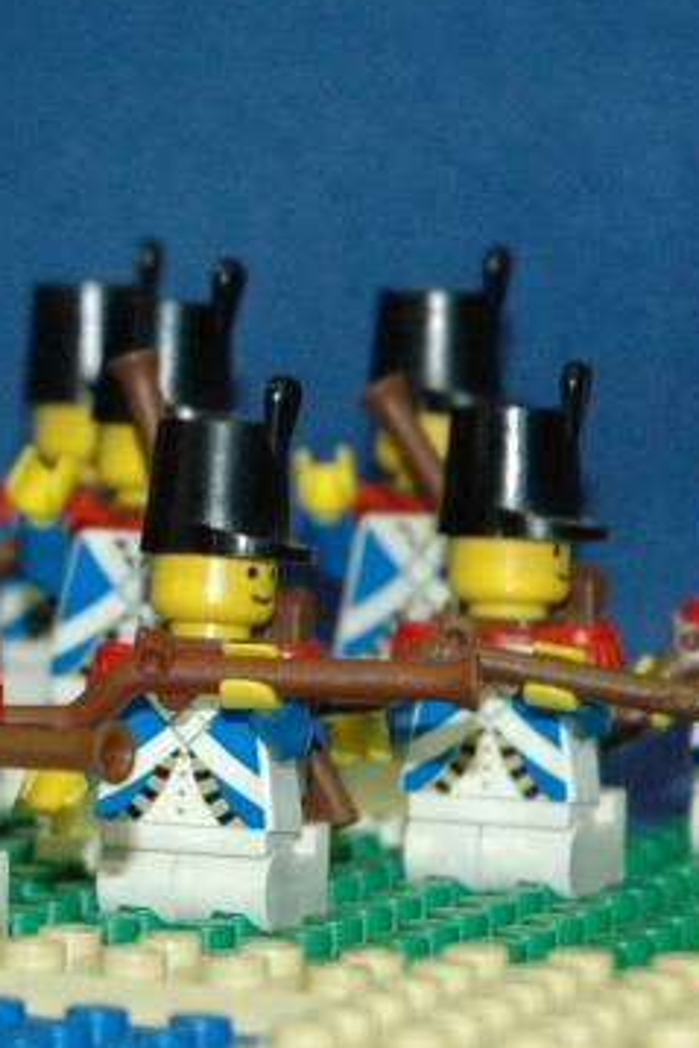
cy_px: 486
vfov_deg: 6.9
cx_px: -102
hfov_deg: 4.6
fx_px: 8728
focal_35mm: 300
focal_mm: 70
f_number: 5.6
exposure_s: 1/40
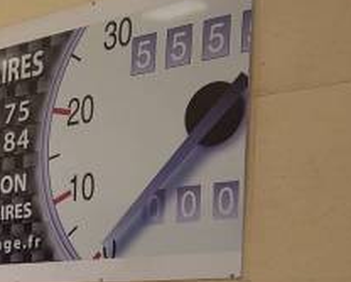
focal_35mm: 78
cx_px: -86
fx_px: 811
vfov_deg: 18.2
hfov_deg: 22.3
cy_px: 378
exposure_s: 1/100
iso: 80
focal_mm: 4.2
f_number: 1.7
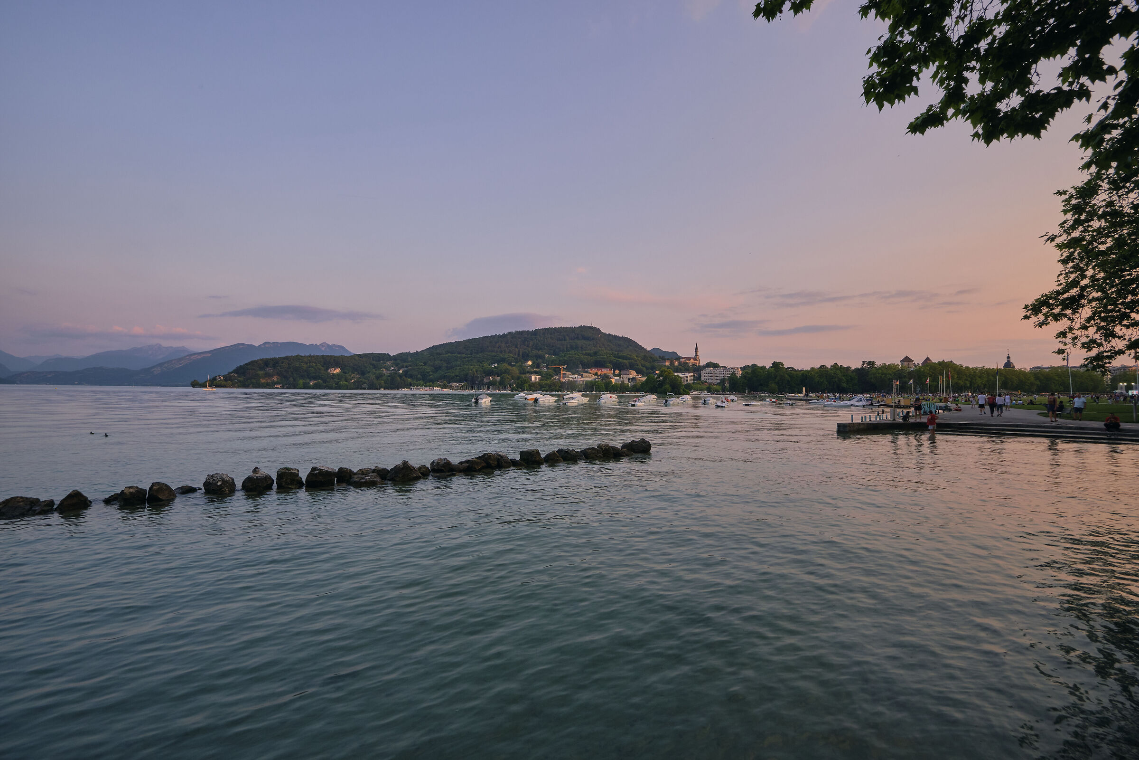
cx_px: 570
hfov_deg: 100.4
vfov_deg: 77.3
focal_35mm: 15
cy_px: 380
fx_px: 475
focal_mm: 10.3
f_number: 9
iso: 320
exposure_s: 1/60
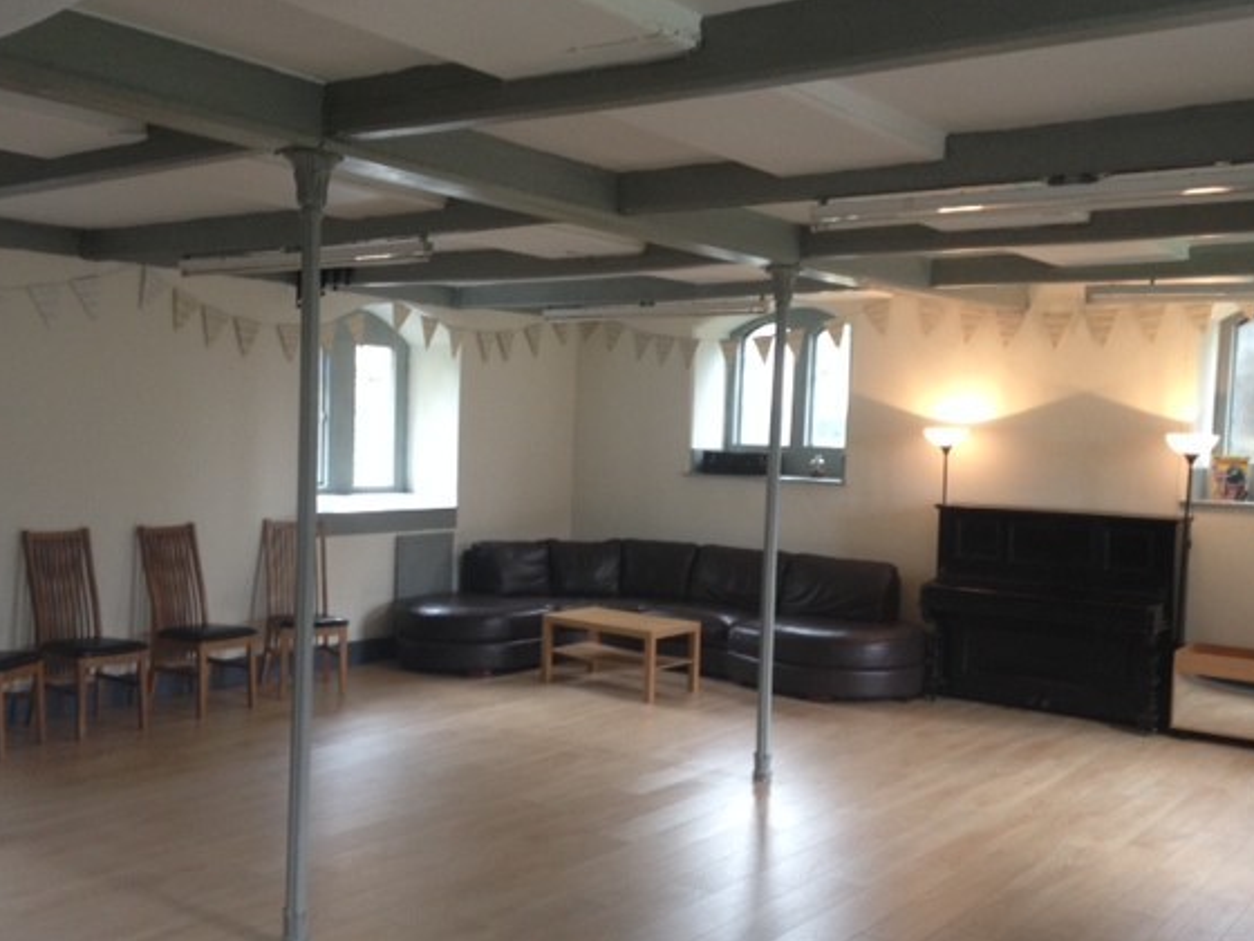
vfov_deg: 35.9
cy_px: 513
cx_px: 567
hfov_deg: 46.7
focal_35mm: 40
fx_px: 1449
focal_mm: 4.28
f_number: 2.4
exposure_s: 1/20
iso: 100
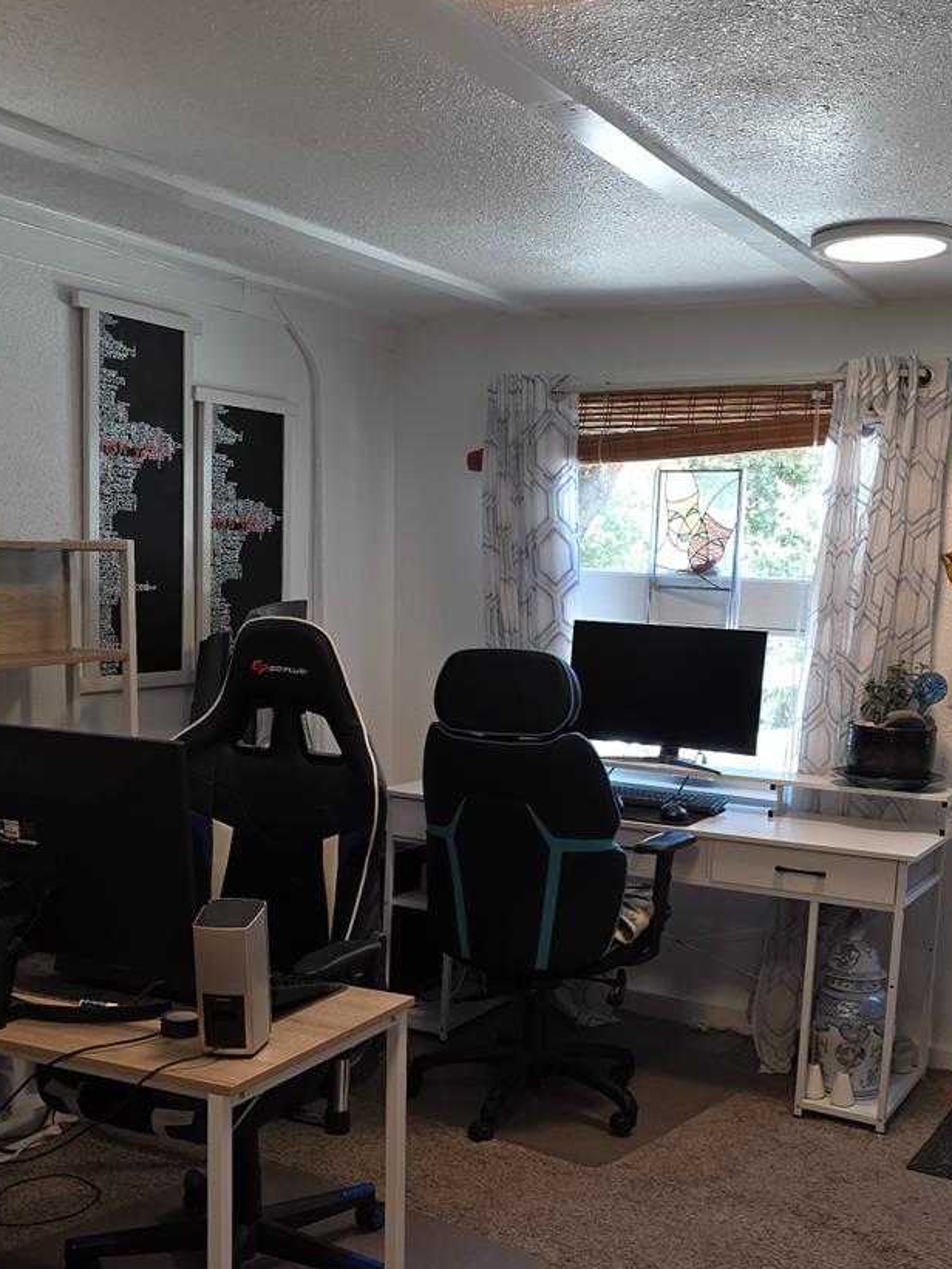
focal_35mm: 42
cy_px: 801
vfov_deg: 44.4
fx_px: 1540
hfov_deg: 34.4
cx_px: 455
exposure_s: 1/60
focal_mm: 6.3
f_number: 1.7
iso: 40
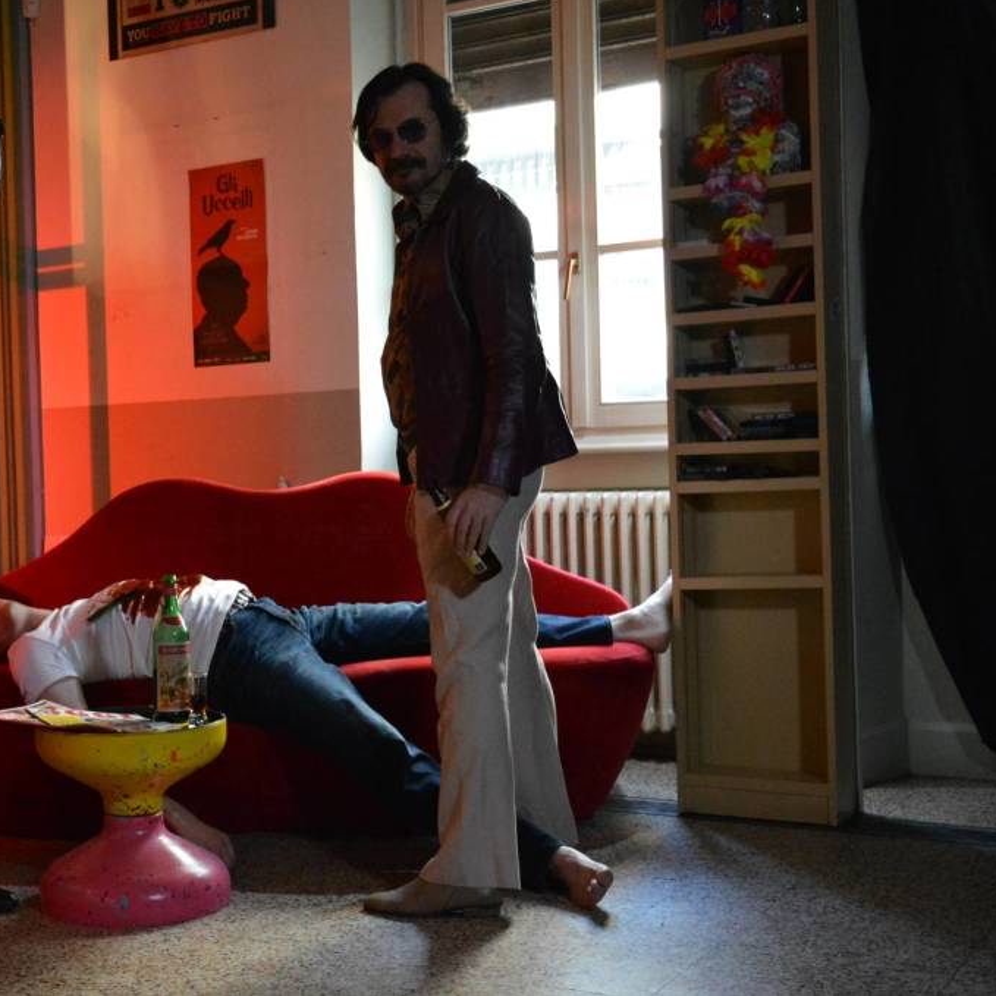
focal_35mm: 50
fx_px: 1628
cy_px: 496
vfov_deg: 34.0
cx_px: 252
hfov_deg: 33.4
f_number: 3.8
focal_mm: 26
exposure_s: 1/100
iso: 4500
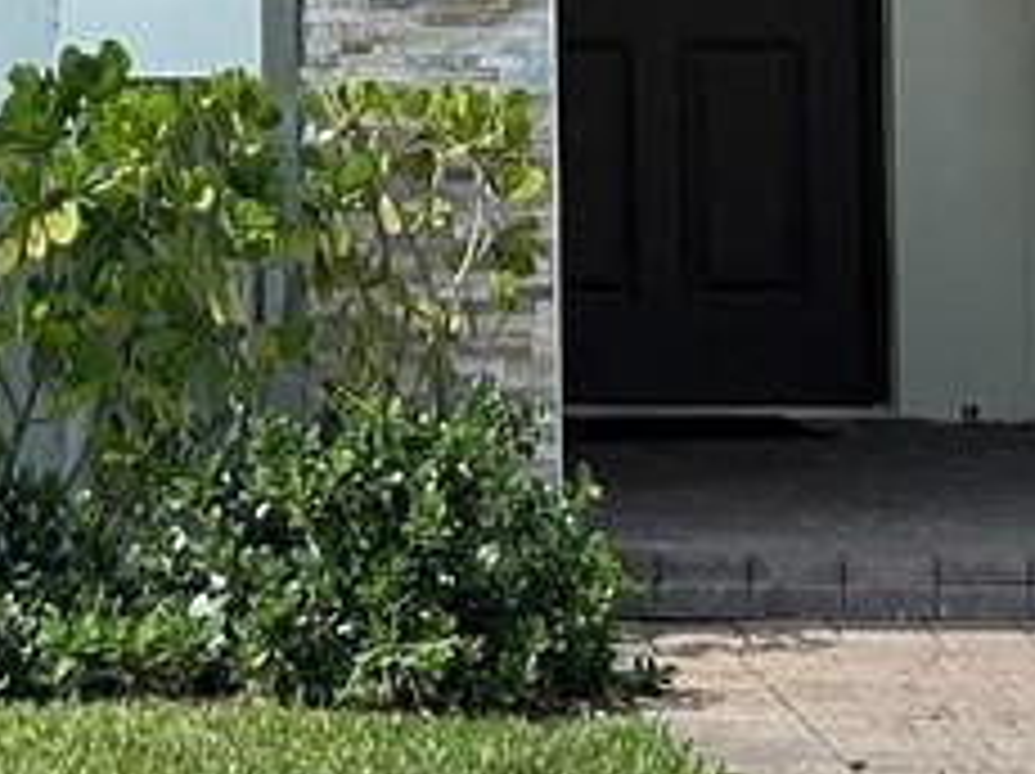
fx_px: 5406
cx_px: -243
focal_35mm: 181
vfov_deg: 8.0
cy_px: -374
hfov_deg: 10.7
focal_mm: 5.7
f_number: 1.5
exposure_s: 1/2632
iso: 50
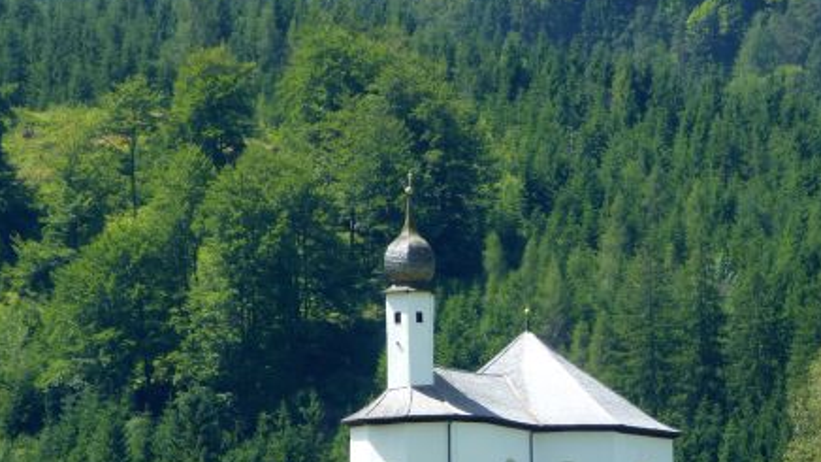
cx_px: 574
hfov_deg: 7.2
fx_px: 6508
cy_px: 422
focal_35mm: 299
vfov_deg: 4.1
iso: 100
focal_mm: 31.3
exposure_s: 1/200
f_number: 5.4
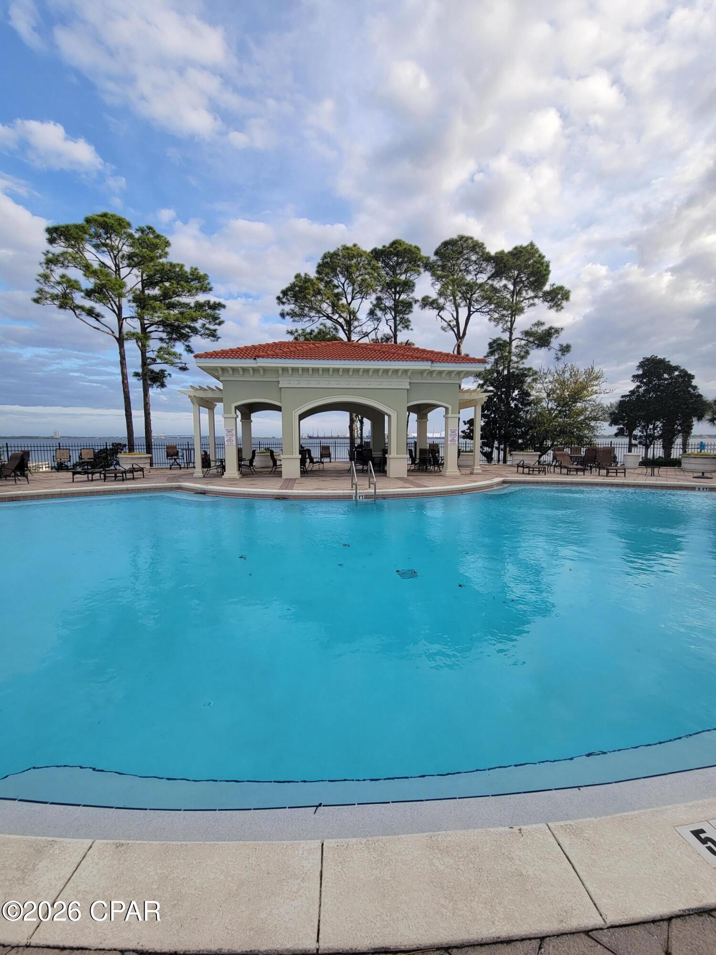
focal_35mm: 13
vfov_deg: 106.2
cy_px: 478
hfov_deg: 89.9
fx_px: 359
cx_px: 358
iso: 50
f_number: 2.2
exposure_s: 1/801
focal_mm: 2.2
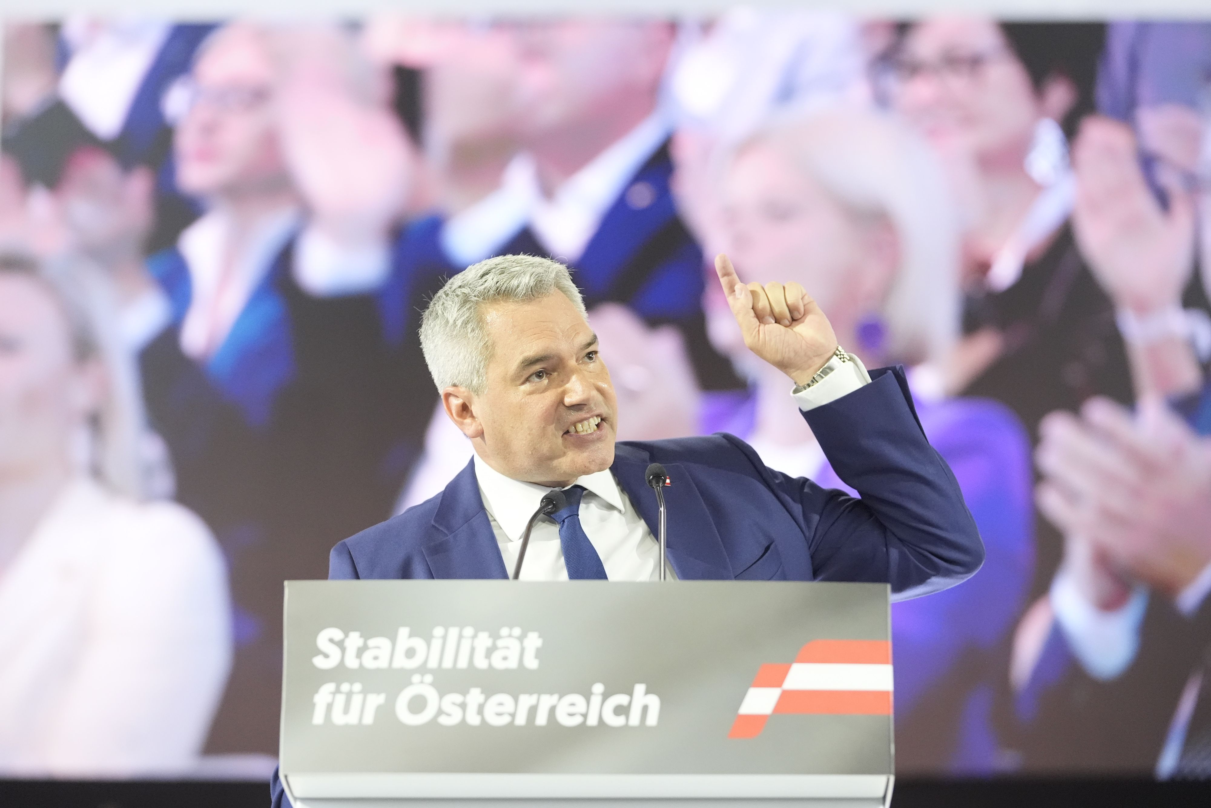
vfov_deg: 10.5
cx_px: 606
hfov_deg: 15.8
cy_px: 404
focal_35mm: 130
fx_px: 4373
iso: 6400
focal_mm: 130
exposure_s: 1/500
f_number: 3.5
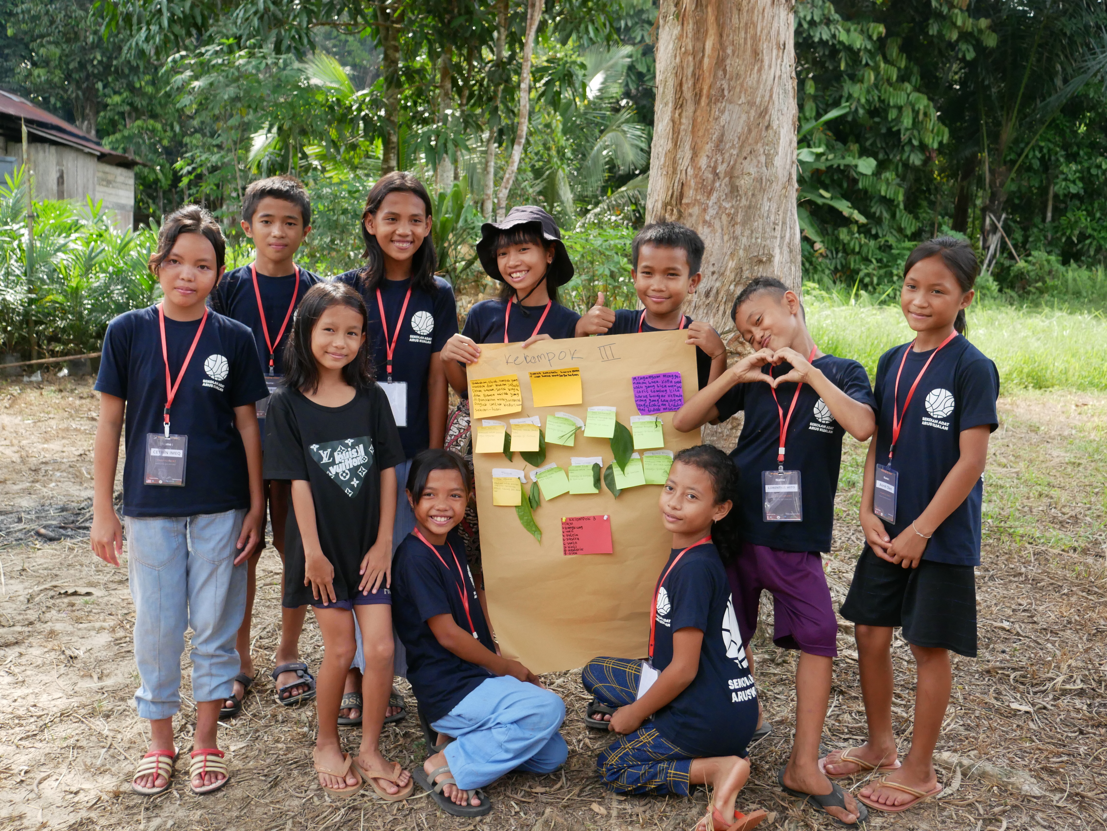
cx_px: 554
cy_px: 416
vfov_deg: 37.7
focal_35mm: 38
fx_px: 1216
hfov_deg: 49.0
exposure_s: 1/1300
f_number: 4.1
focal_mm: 19
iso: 1000
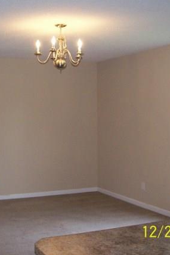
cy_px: 117
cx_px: 53
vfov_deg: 35.6
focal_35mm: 56
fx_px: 397
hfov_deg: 24.0
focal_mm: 6
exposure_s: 1/64
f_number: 2.7
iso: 200
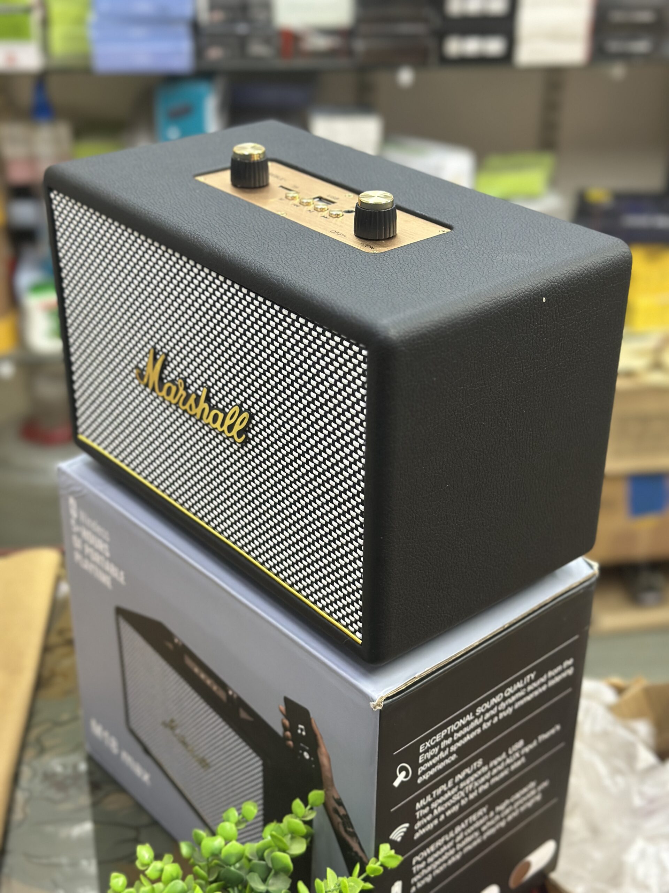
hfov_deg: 30.3
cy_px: 446
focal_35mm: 48
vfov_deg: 39.7
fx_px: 1237
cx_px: 334
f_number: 1.78
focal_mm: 6.86
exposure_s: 1/50
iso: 320
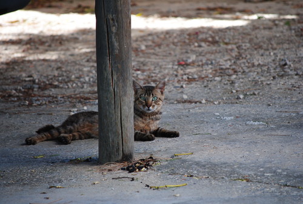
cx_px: 152
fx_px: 2531
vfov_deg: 4.6
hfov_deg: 6.9
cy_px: 102
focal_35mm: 300
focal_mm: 200
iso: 200
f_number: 6.3
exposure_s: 1/125
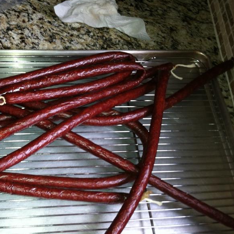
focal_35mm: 48
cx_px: 65
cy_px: 133
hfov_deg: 34.8
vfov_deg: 35.3
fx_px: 367
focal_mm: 3.85
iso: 100
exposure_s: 1/15
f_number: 2.8
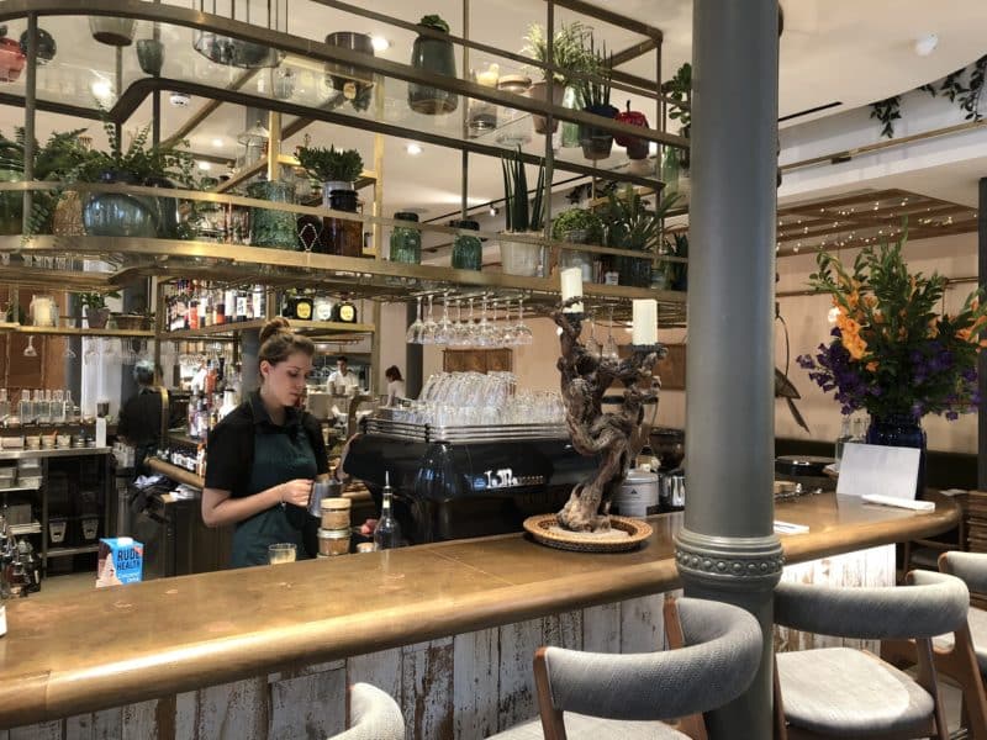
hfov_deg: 63.4
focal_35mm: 28
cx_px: 494
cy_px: 370
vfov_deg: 49.7
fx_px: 798
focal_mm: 3.99
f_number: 1.8
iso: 40
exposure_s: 1/17
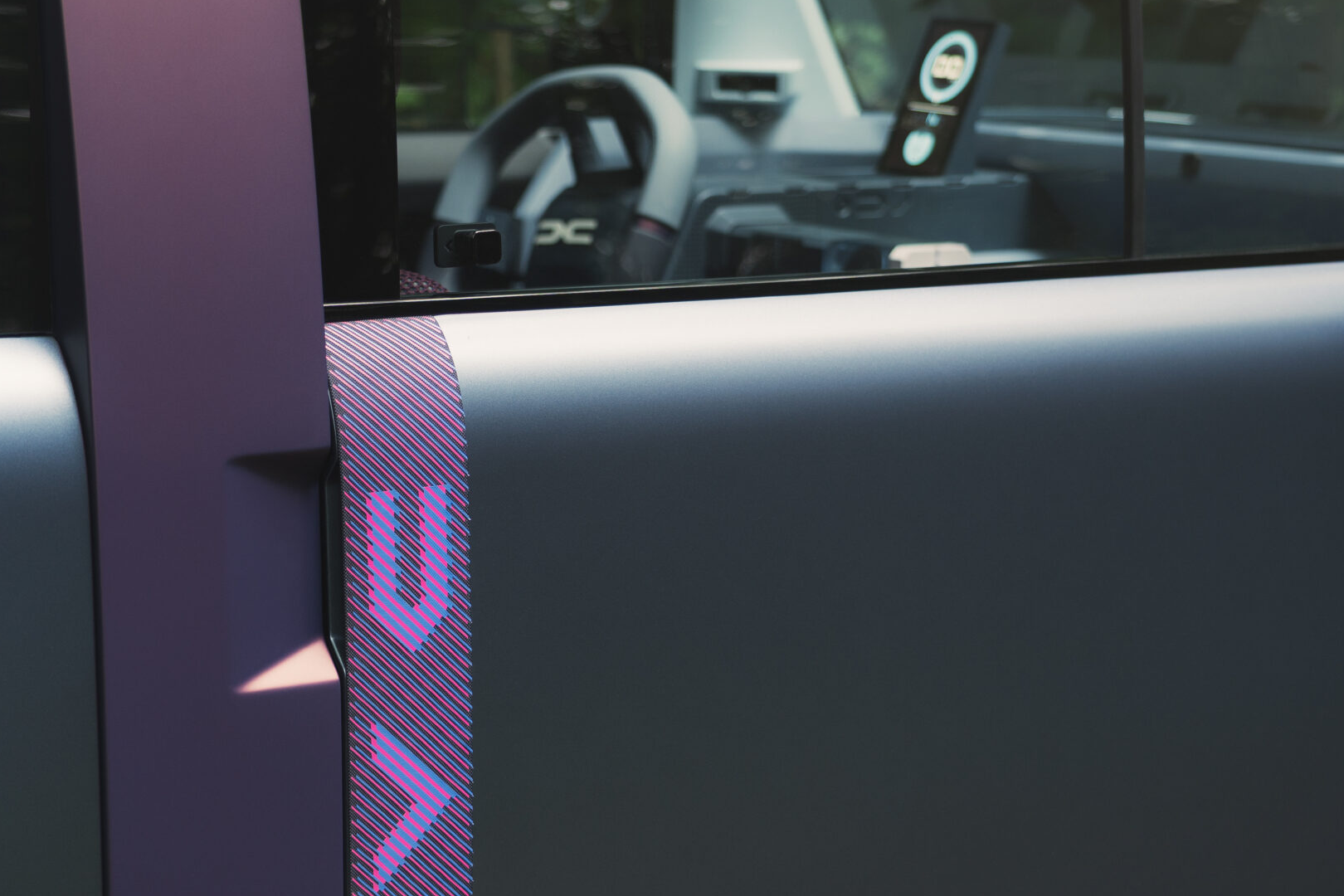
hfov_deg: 25.6
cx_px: 493
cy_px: 538
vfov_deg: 17.3
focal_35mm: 79
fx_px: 2949
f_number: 4
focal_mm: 50
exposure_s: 1/60
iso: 200
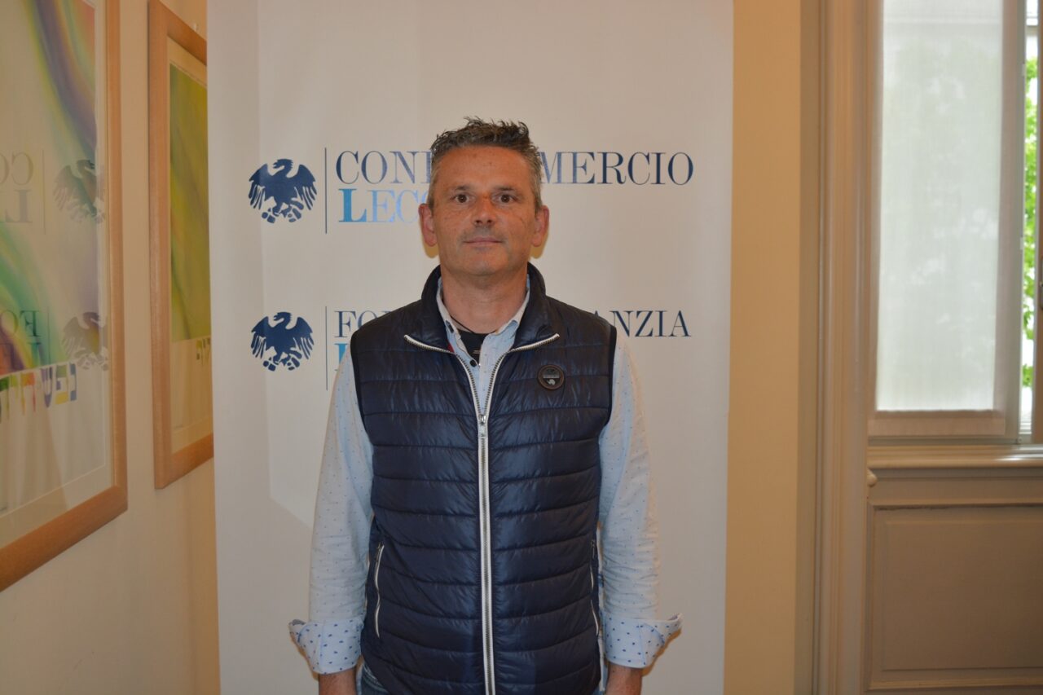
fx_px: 1130
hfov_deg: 49.6
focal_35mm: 39
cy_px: 348
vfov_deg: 34.2
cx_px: 522
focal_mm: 26
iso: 400
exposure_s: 1/160
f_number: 4
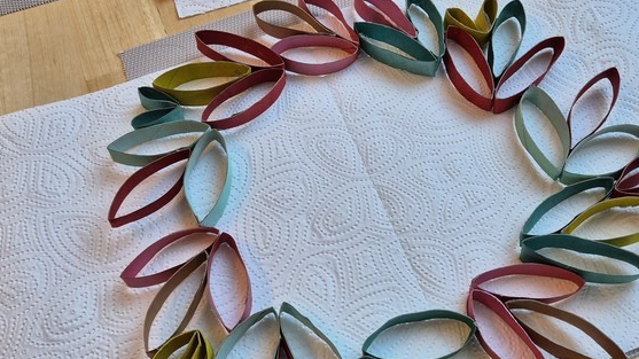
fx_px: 610
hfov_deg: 55.3
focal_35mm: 36
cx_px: 337
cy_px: 213
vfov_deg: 32.7
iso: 125
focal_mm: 5.4
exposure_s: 1/180
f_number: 1.8
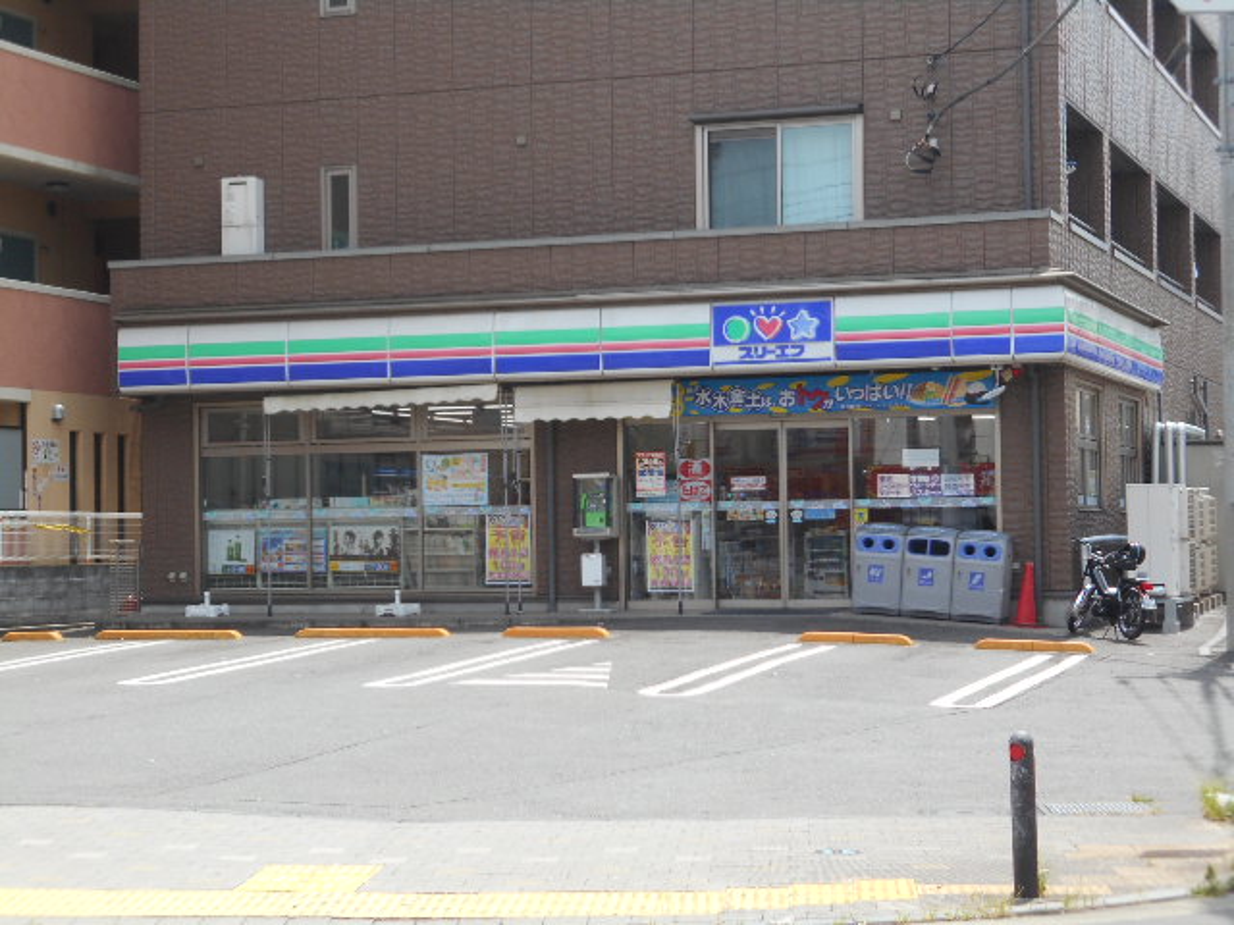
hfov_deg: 25.7
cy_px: 462
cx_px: 617
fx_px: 2709
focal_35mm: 76
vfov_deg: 19.4
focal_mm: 13.5
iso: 100
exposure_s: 1/250
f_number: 5.8
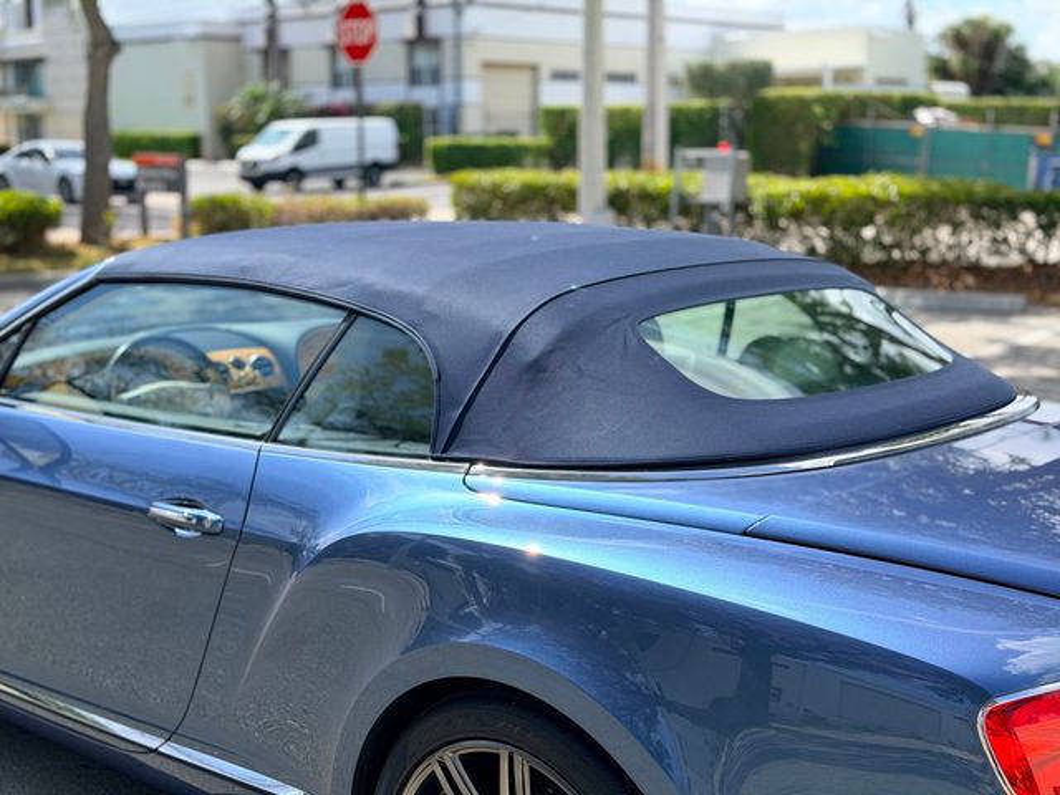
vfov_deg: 30.3
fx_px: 1470
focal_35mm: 48
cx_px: 530
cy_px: 398
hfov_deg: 39.7
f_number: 1.78
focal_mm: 6.76
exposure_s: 1/3226
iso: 100
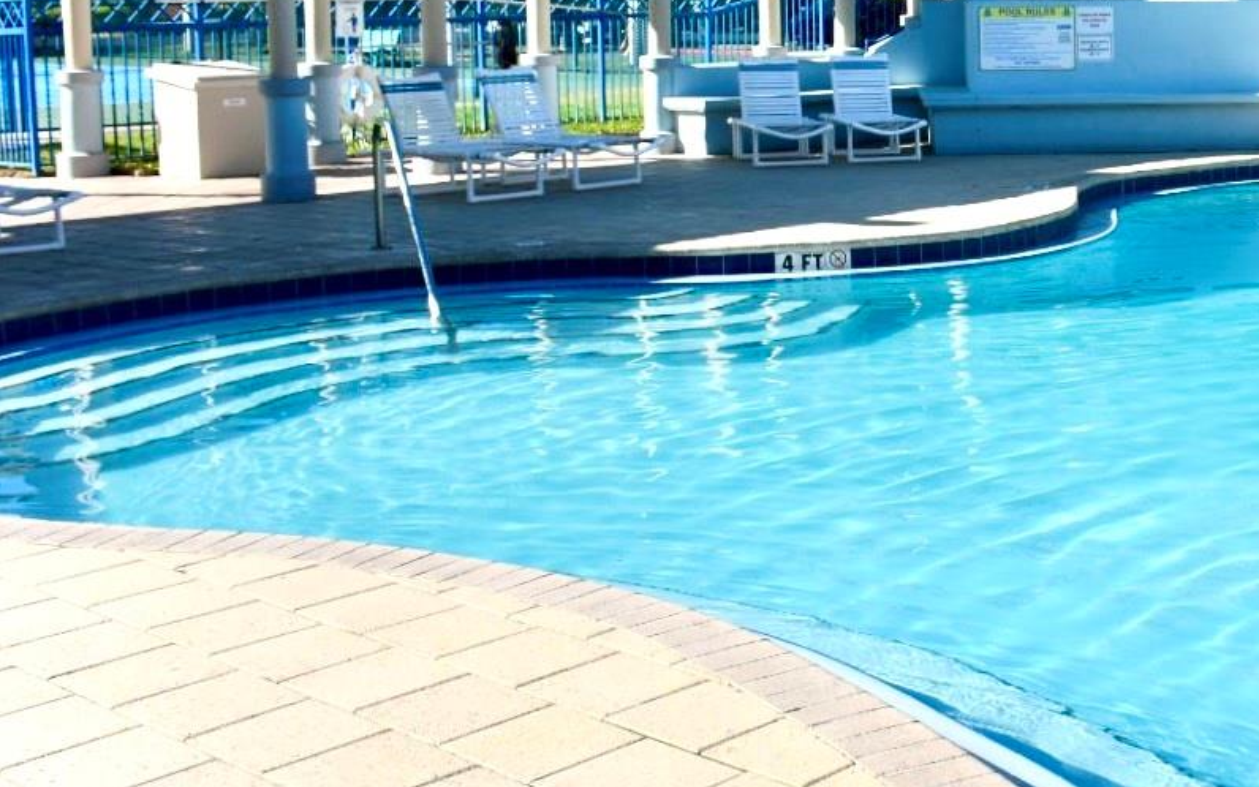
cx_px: 1257
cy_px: 134
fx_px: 1888
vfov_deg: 23.2
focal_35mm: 55
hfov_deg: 33.7
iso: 160
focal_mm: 18
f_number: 8
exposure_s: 1/500
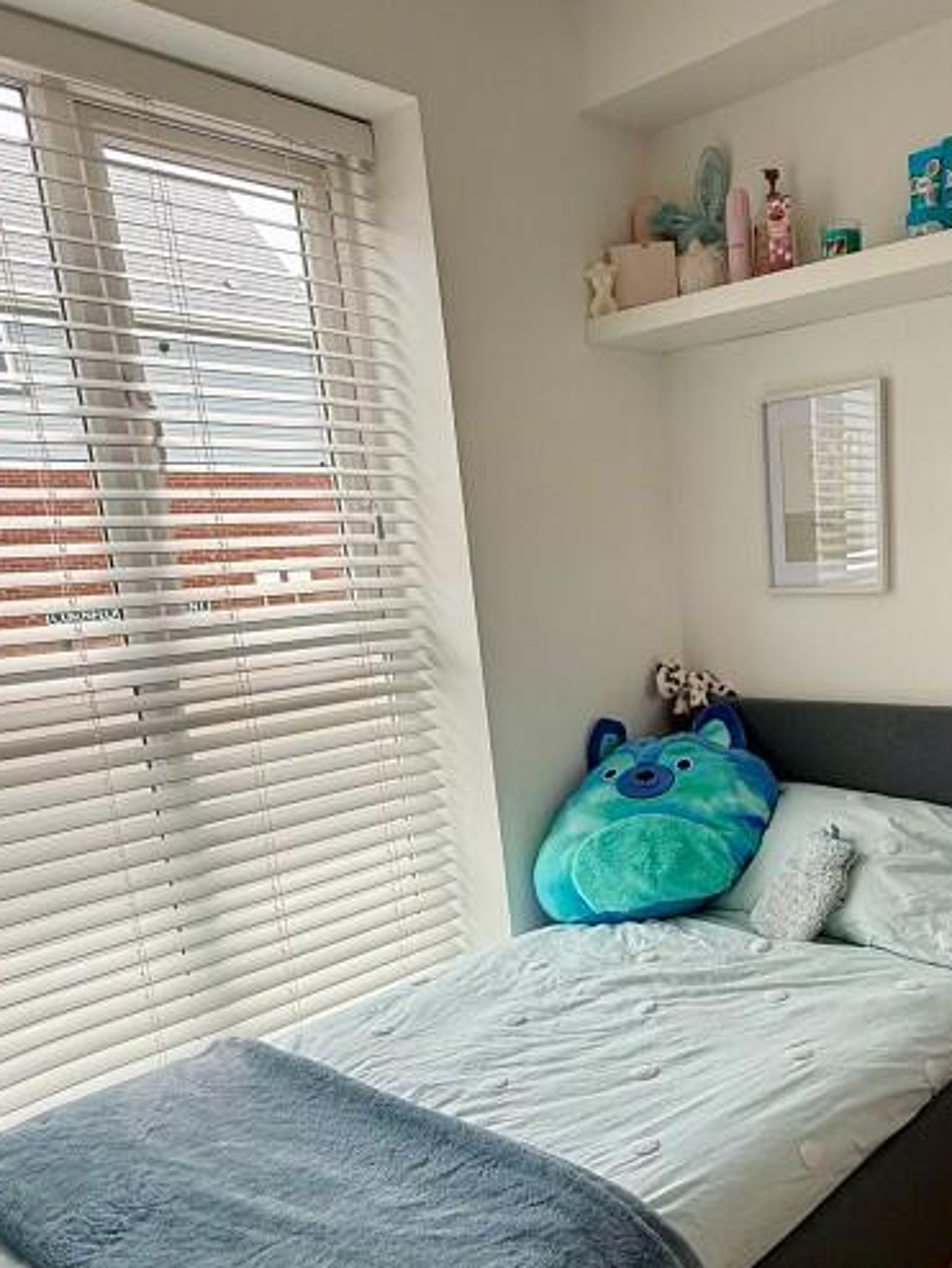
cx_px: 703
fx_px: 1062
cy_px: 791
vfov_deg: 60.8
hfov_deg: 46.7
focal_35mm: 29
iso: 50
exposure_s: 1/166
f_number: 2.2
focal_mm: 2.22
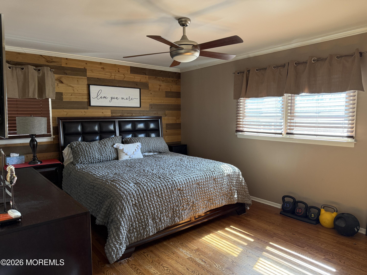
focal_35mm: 24
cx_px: 184
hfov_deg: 71.6
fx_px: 254
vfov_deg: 56.8
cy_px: 138
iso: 200
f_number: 1.78
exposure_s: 1/67
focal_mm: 6.76
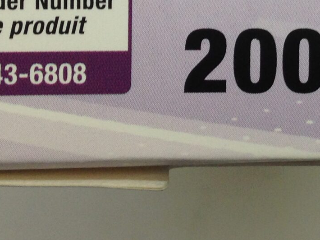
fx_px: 1100
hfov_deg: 16.4
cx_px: 257
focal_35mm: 119
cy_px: -137
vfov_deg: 11.8
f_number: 2.4
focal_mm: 4.12
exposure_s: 1/60
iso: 64
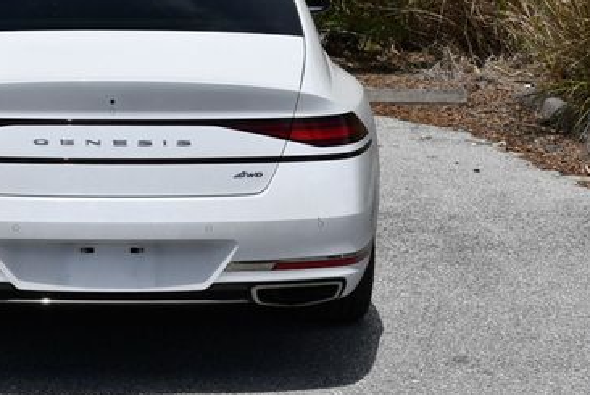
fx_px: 1953
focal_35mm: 119
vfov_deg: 11.5
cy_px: 77
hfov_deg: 17.0
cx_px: 98
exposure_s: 1/400
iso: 100
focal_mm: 34
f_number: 10
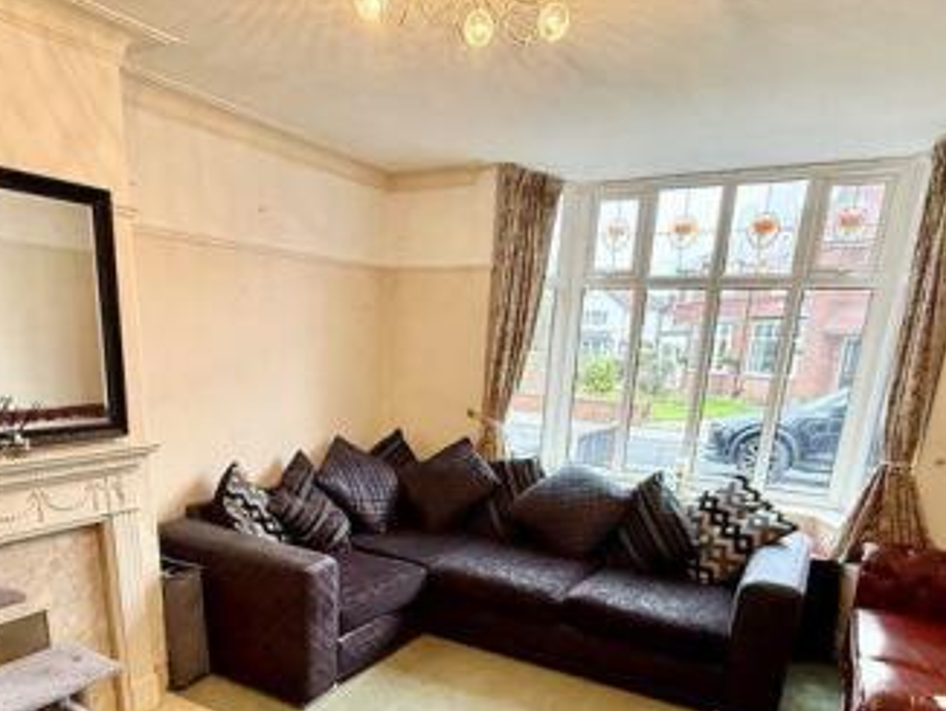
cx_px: 431
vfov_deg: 52.3
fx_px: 684
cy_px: 541
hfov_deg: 69.2
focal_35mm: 25
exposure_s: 1/50
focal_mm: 2.22
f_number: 2.2
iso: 320
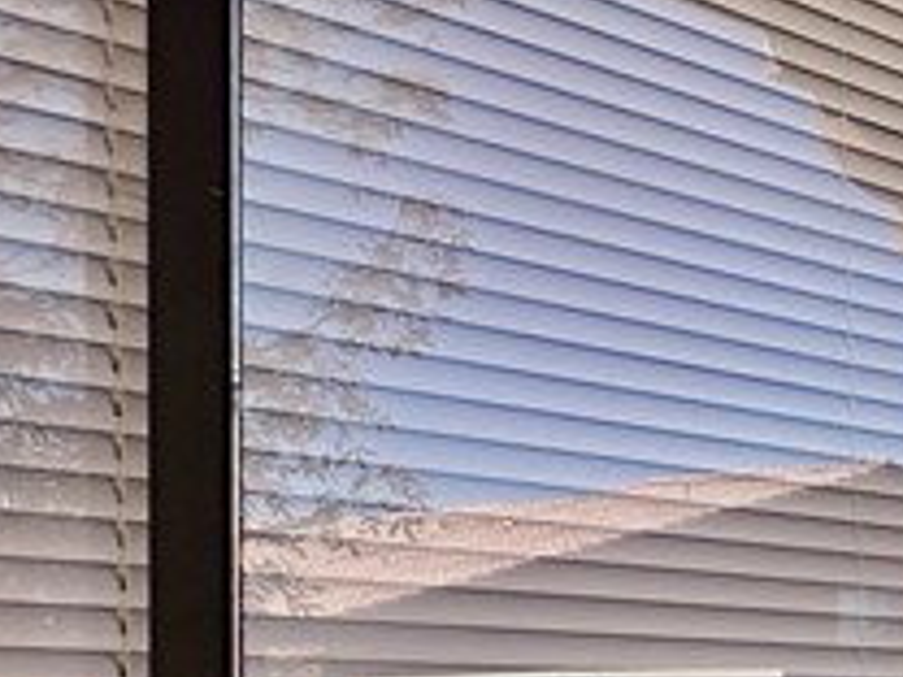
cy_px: 742
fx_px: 1800
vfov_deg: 20.3
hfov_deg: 16.3
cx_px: 2045
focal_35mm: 69
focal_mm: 2.22
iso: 40
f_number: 2.2
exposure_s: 1/535
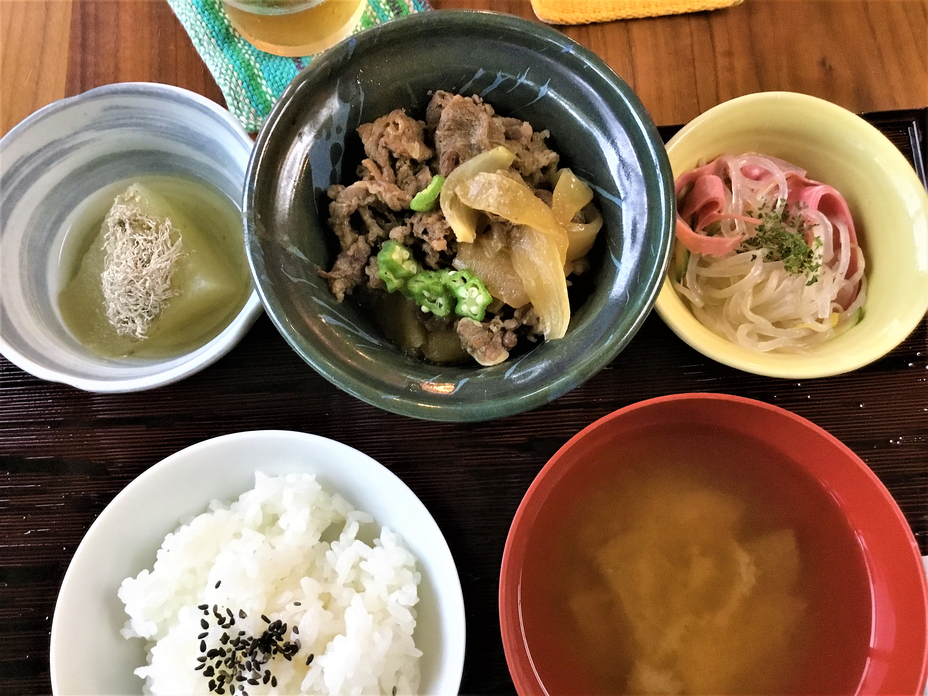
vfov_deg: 45.4
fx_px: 831
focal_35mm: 31
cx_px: 464
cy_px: 348
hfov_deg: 58.4
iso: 160
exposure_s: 1/30
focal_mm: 3.3
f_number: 2.4
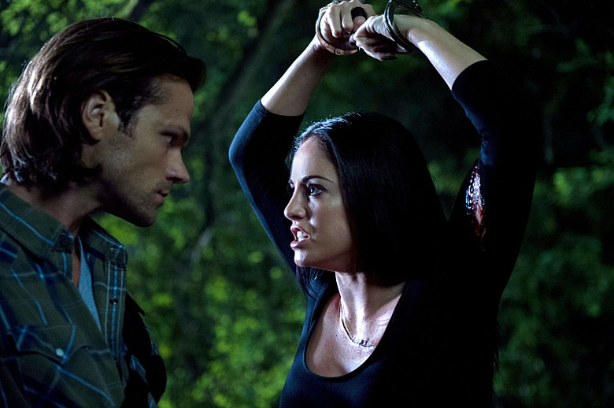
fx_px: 1192
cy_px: 204
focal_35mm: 70
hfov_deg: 28.9
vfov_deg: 19.4
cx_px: 307
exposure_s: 1/60
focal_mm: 70
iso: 3200
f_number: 2.8
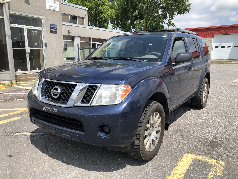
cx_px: 119
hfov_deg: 63.4
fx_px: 193
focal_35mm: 28
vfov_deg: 49.7
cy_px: 90
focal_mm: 3.99
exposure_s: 1/1600
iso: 20
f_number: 1.8
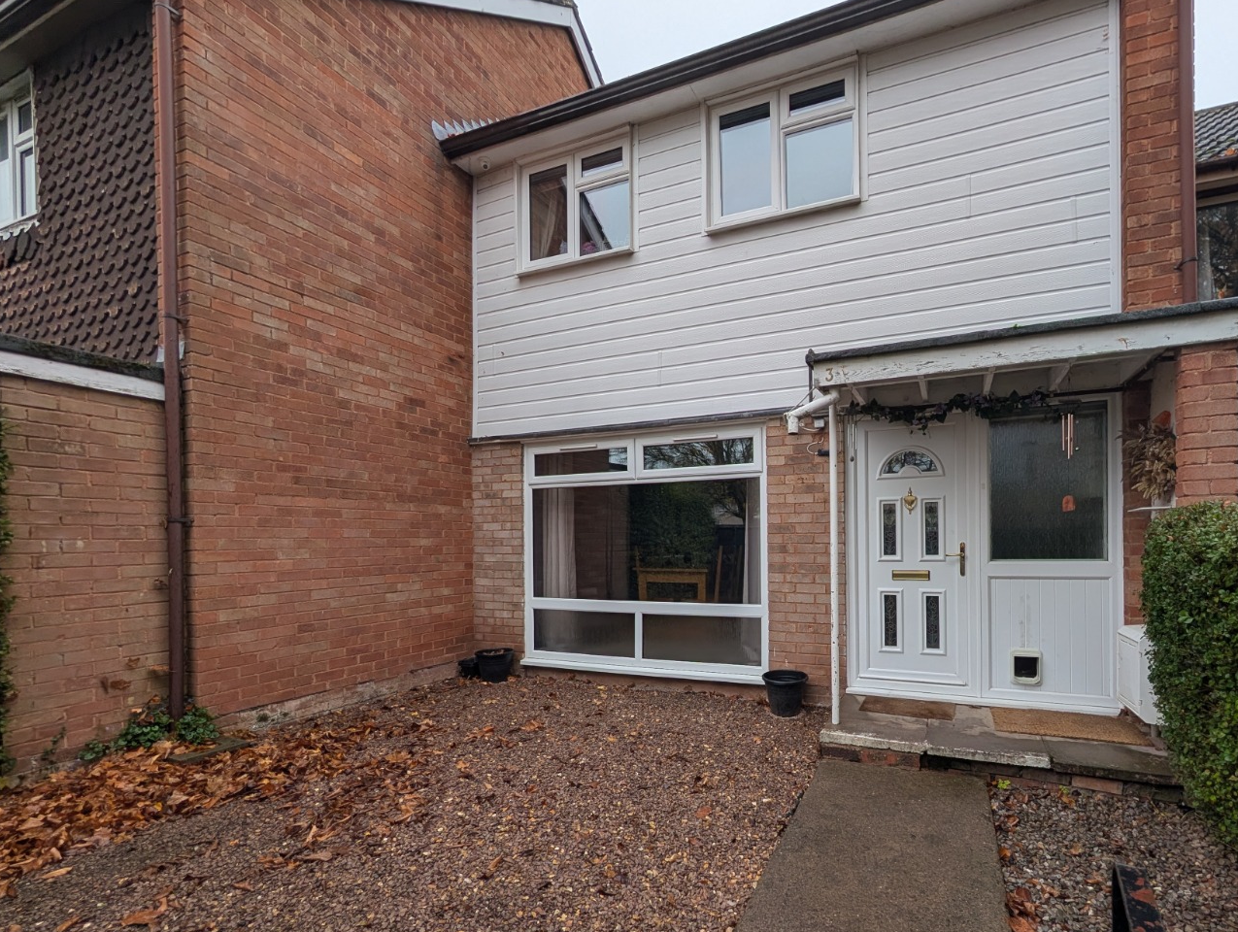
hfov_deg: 97.2
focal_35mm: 15
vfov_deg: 81.2
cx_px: 724
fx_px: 537
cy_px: 544
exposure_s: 1/697
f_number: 1.7
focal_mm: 2.02
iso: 55
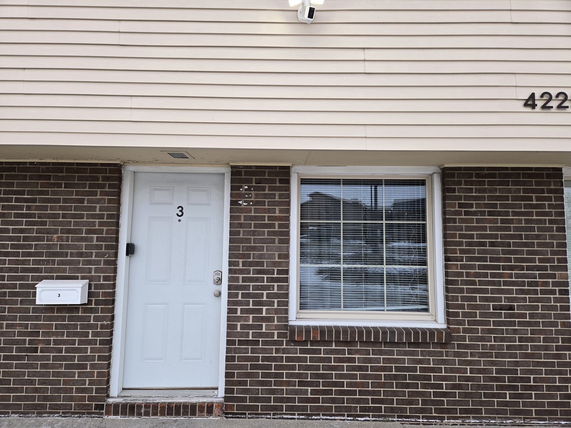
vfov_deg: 58.9
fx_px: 379
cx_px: 286
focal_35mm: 23
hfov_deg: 73.9
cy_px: 214
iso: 25
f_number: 1.8
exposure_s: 1/286
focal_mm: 5.4
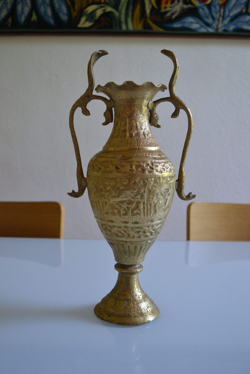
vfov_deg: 53.1
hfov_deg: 36.9
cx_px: 125
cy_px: 187
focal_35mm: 36
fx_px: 375
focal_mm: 24
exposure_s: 1/50
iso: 400
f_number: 4
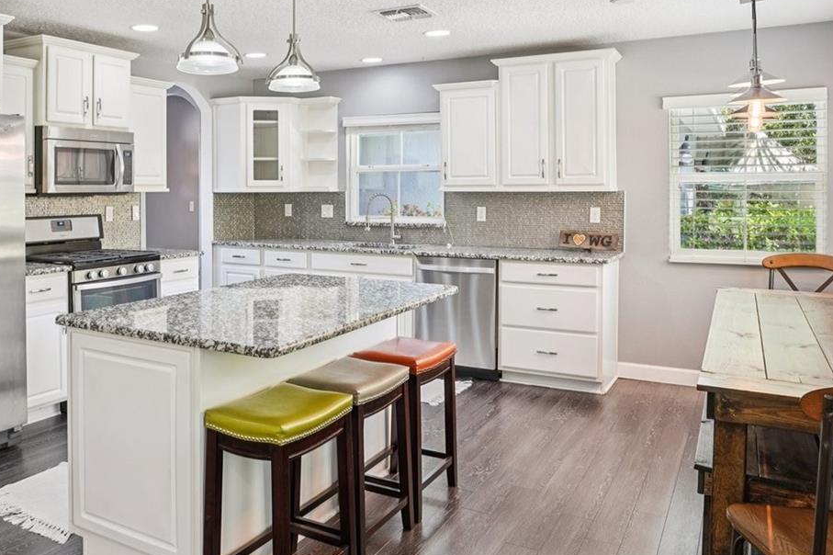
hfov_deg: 60.2
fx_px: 694
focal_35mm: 30
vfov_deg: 43.0
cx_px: 265
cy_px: 183
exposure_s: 1/10
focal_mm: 17
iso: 400
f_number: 8
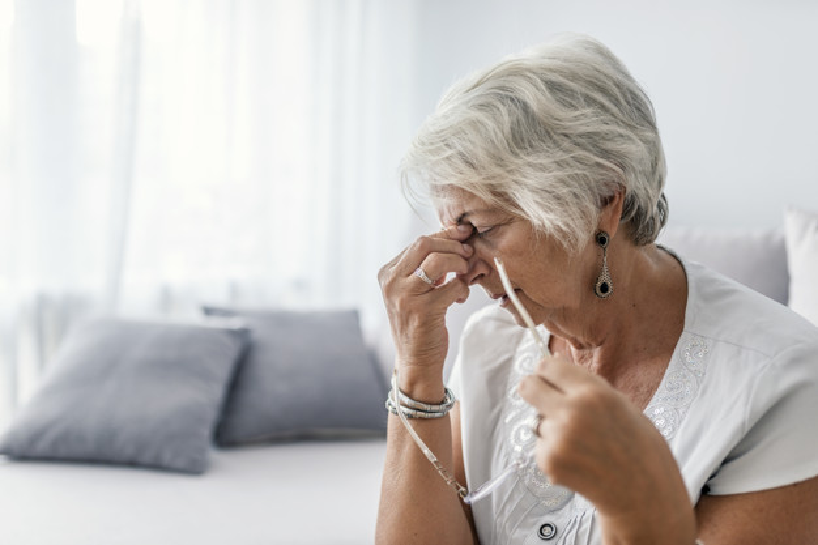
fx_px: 795
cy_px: 272
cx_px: 409
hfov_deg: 54.4
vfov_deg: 37.8
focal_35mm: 35
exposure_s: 1/160
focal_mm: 35
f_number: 2
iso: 200
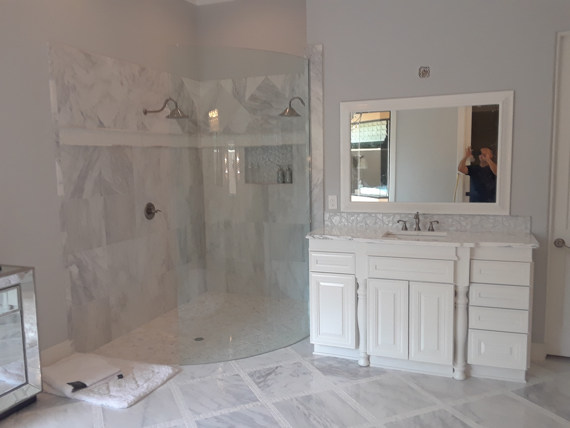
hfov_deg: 60.0
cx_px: 285
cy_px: 214
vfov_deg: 46.8
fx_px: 494
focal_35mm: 30
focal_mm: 2.47
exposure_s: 1/60
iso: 64
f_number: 1.9
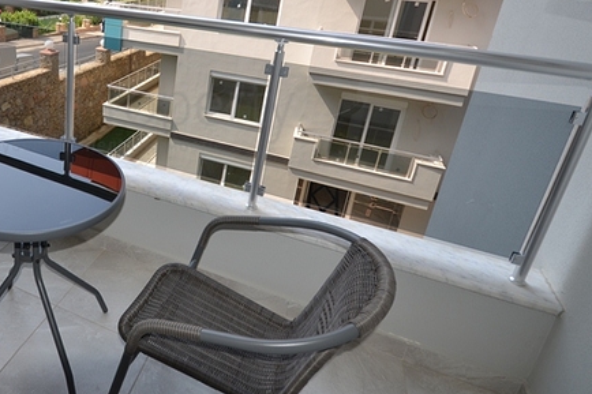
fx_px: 411
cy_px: 93
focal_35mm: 25
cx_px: 130
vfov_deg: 49.0
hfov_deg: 65.9
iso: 100
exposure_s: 1/250
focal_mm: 10
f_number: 5
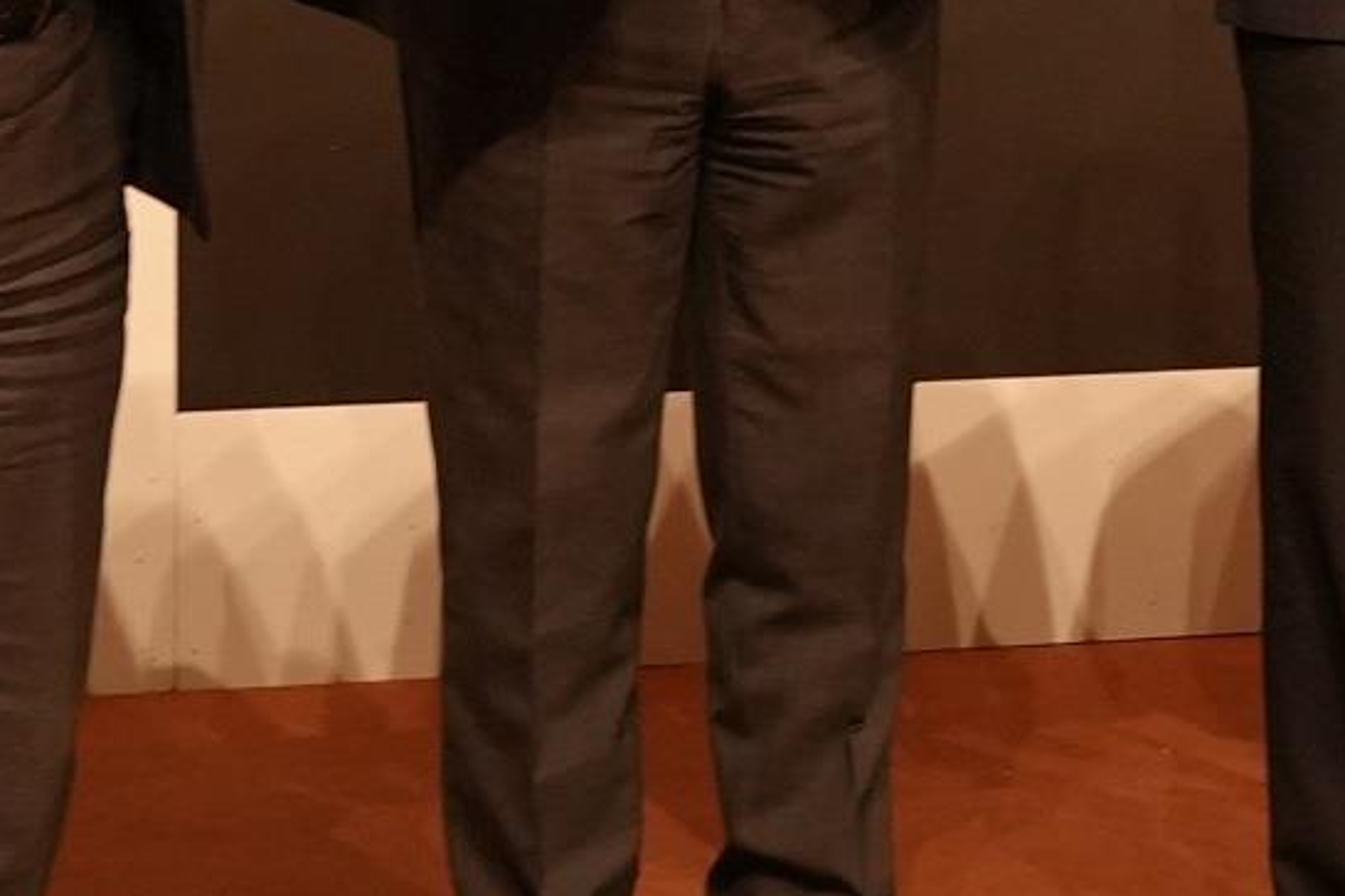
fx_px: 5753
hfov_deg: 11.6
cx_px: 2912
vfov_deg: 8.6
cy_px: -674
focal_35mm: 154
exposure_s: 1/160
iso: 1250
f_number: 4
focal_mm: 24
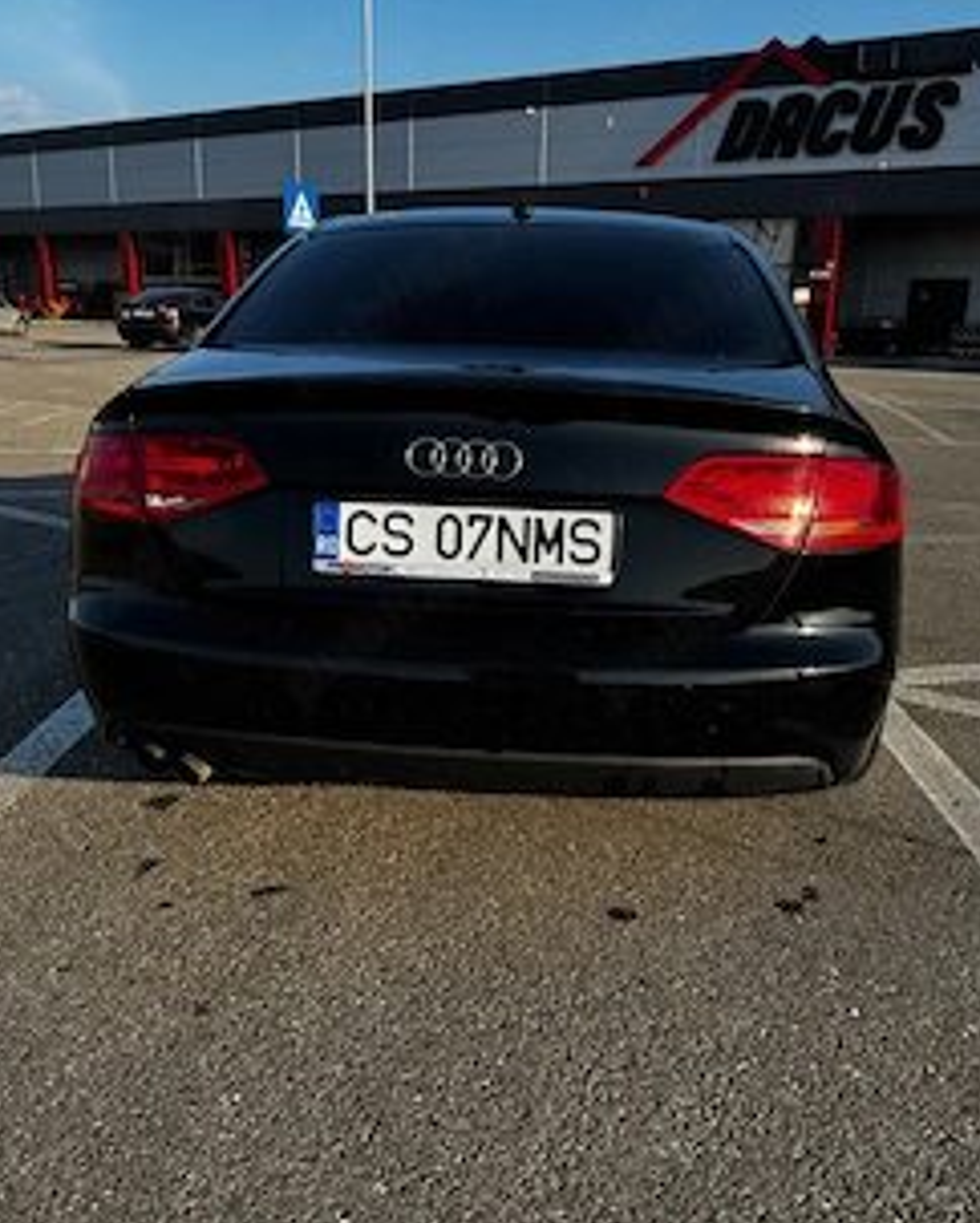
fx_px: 1123
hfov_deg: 47.2
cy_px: 652
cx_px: 494
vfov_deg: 57.1
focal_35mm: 31
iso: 80
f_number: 1.78
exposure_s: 1/1524
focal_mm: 6.76
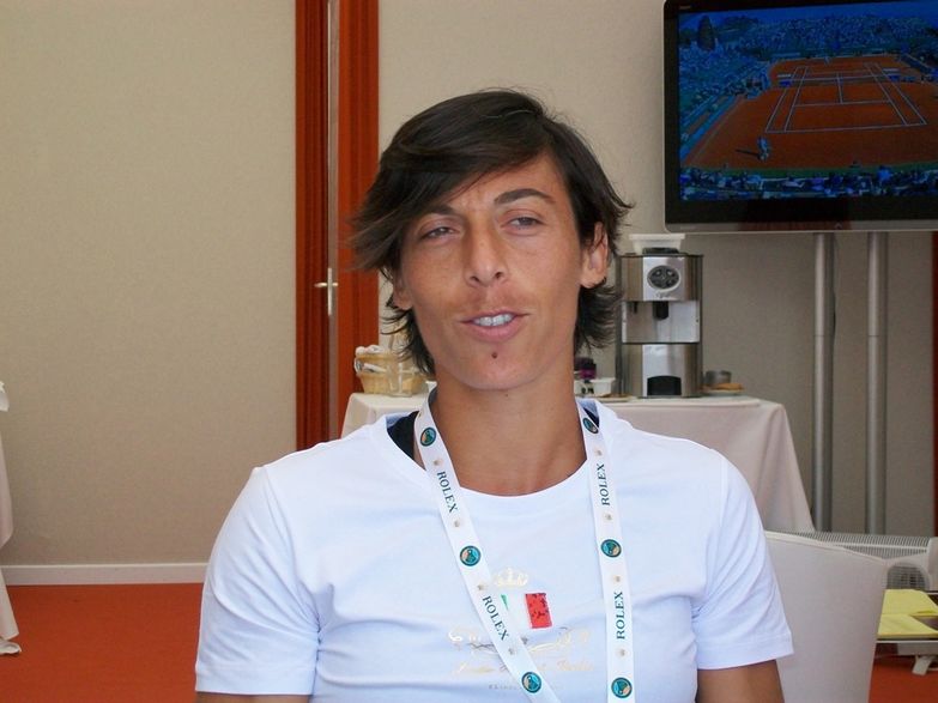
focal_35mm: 82
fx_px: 2222
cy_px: 352
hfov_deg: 23.8
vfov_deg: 18.0
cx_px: 469
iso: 160
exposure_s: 1/200
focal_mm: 14.7
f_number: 4.3
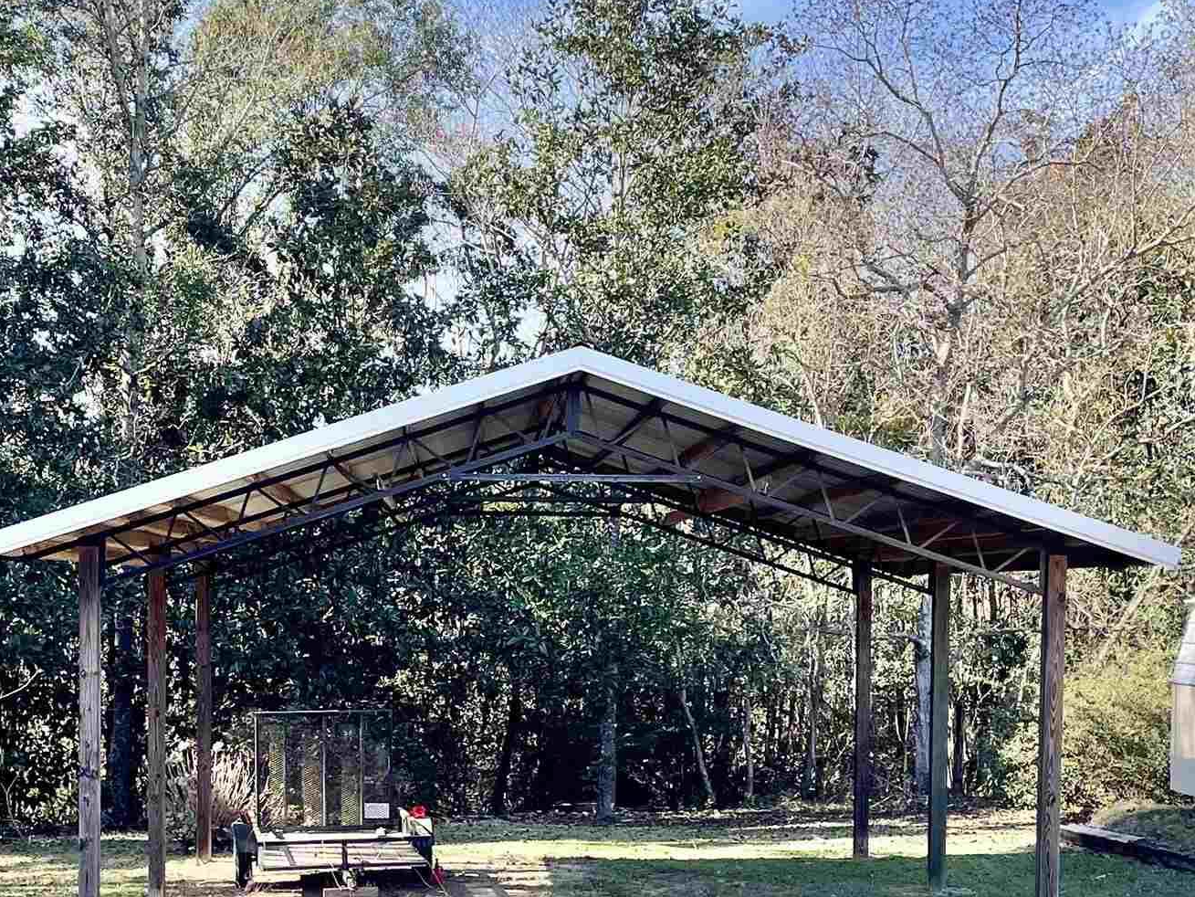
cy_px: 679
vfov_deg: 23.8
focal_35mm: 61
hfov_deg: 31.5
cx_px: 422
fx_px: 2106
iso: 32
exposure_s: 1/836
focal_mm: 4.2
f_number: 1.6
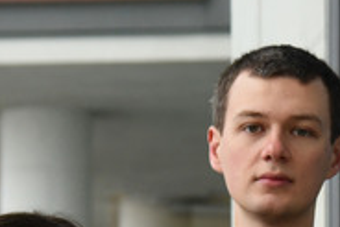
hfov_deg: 5.6
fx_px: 3459
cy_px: 472
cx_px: 30
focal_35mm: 366
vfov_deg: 3.7
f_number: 5
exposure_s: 1/250
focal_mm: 75
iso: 1600
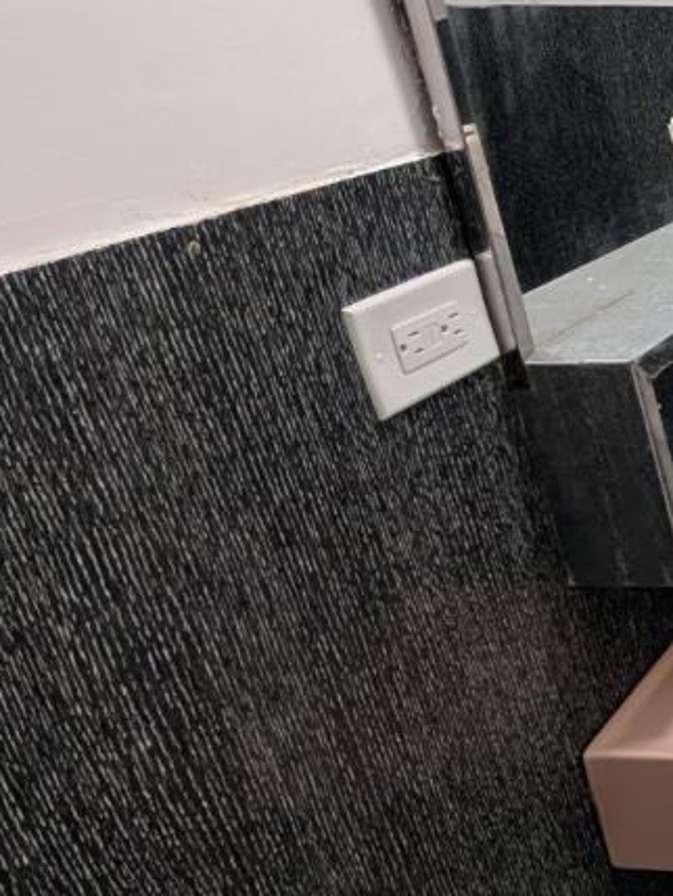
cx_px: 1239
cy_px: 371
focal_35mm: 42
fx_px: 1088
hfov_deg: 21.2
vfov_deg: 44.6
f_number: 1.7
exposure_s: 1/60
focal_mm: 2.02
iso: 67
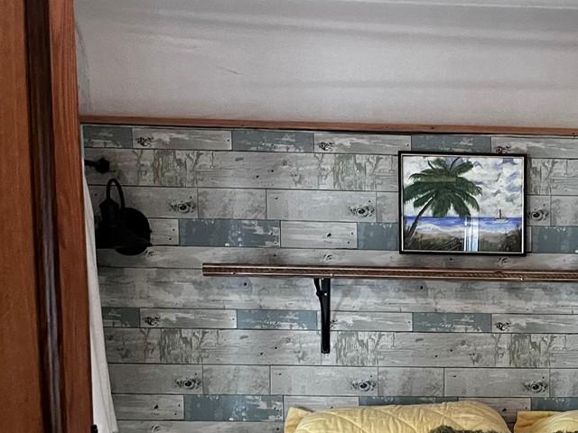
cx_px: 599
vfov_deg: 22.1
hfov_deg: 27.8
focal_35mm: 65
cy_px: 386
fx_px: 1085
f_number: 1.6
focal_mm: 5.1
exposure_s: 1/60
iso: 250
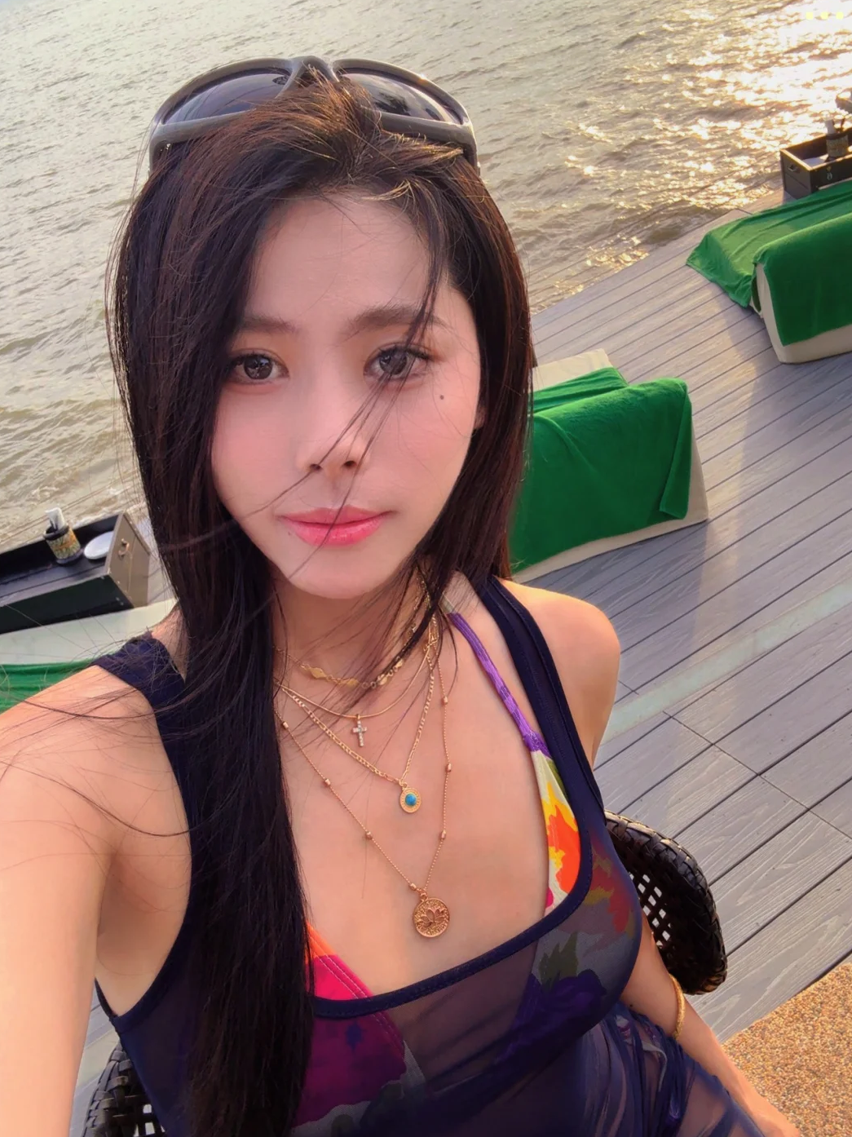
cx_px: 431
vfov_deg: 58.4
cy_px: 570
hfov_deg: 45.4
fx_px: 1018
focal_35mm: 31
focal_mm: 2.69
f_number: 1.9
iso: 80
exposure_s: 1/149
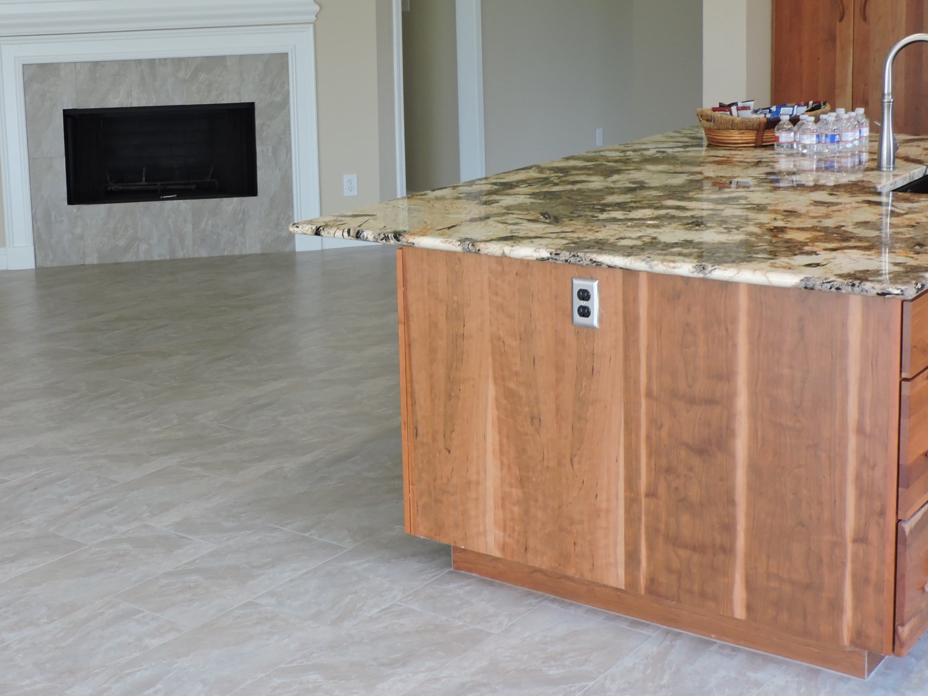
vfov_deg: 27.2
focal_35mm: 53
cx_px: 296
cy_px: 185
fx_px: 1421
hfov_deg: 35.7
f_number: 3.3
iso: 140
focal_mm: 6.2
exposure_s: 1/50
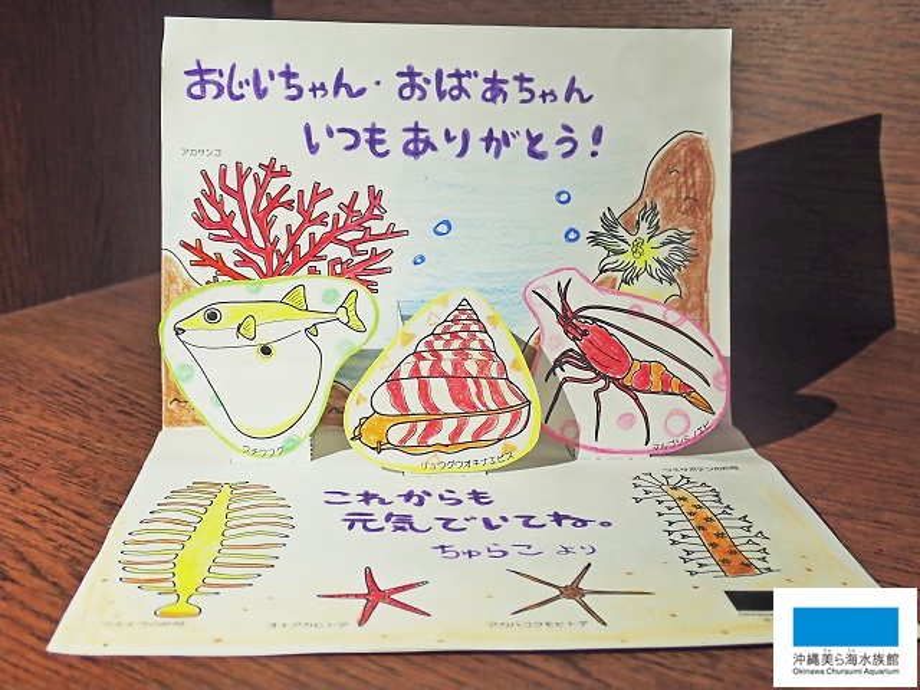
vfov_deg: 36.0
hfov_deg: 46.8
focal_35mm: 40
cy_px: 345
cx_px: 460
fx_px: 1063
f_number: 2.8
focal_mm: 7.34
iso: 250
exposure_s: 1/40
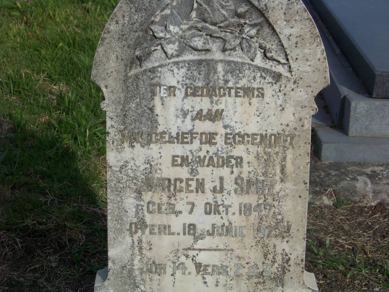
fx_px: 978
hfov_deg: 22.5
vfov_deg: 17.0
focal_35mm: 87
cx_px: 194
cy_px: 146
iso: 64
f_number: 4.5
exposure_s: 1/800
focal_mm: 14.6
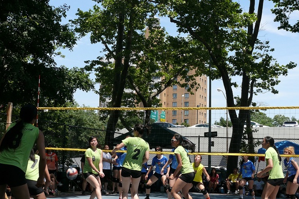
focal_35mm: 70
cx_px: 149
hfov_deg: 28.8
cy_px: 98
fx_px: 581
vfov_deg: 19.5
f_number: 5.6
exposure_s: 1/320
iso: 100
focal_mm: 13.1
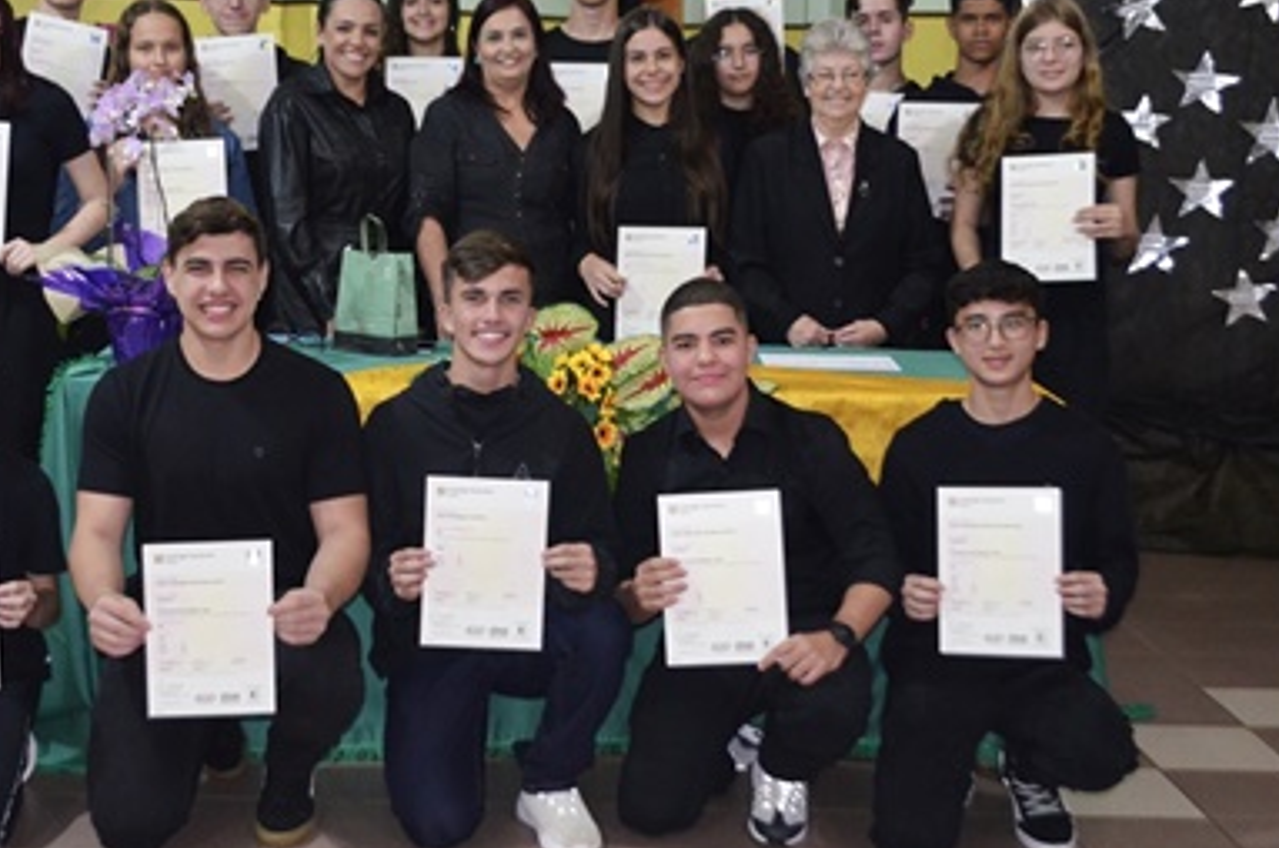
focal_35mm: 56
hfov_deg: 35.4
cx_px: 427
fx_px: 1986
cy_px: 326
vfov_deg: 24.1
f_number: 4.2
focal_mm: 26
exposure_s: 1/60
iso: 2800
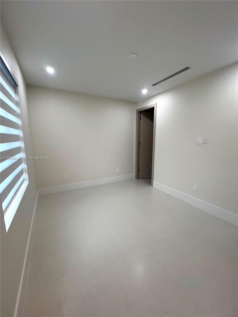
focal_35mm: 13
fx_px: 119
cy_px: 158
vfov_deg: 106.2
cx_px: 119
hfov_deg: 89.9
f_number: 1.8
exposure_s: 1/120
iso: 100
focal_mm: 1.57
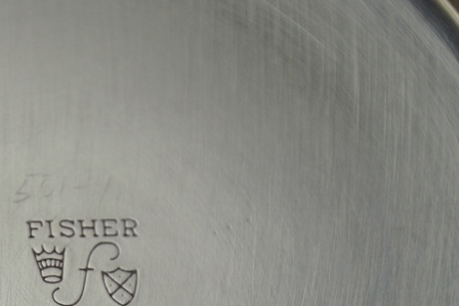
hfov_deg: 11.3
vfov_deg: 7.6
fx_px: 2308
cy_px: 268
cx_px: 73
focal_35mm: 181
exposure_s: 1/125
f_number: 5.6
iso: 320
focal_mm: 30
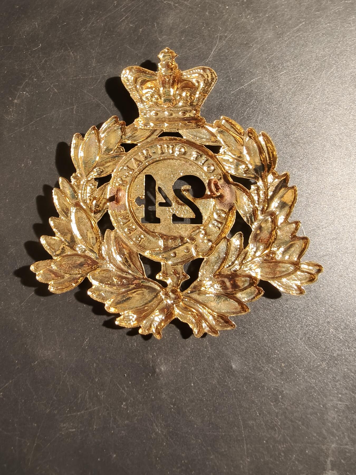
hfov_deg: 58.9
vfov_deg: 73.9
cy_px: 238
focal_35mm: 23
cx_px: 178
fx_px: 315
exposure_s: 1/50
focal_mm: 2.32
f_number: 2
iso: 200
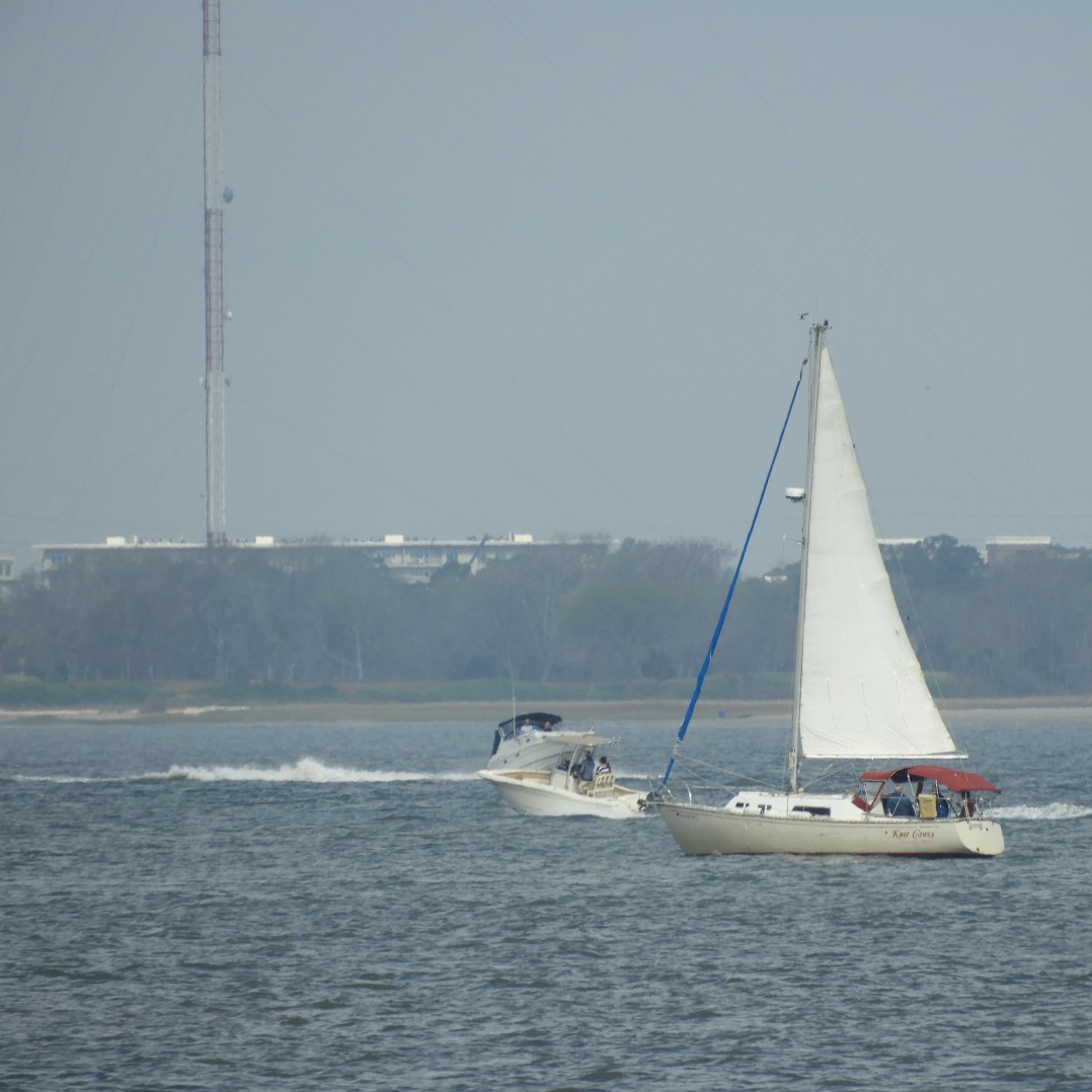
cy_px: 546
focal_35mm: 1063
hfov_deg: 1.6
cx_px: 708
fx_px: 37939
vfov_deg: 1.6
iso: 100
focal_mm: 161.2
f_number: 5.6
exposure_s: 1/640
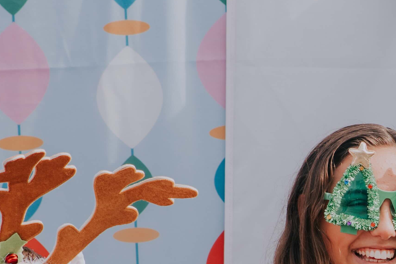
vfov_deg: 3.1
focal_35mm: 445
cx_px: 507
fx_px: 4892
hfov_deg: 4.6
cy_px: 417
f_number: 4
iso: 100
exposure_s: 1/250
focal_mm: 85
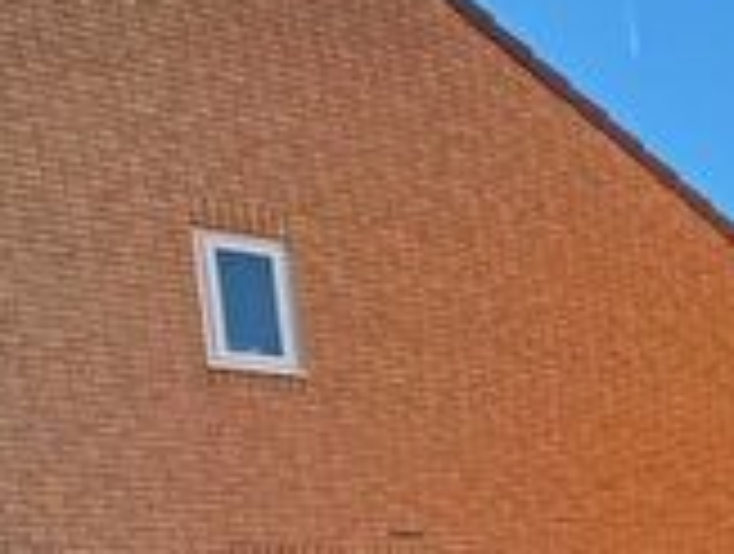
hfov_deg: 20.8
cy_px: 808
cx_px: 1351
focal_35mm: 60
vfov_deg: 21.1
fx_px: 1275
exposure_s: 1/713
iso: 40
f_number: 2.2
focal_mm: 2.22
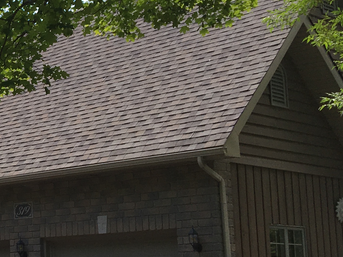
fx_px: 912
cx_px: -190
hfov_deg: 18.5
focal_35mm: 92
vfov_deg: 16.0
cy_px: 182
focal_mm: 4.15
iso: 25
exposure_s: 1/739
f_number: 2.2
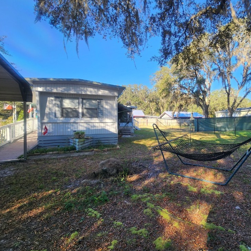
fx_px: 131
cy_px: 125
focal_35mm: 16
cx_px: 165
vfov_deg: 87.4
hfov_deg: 84.8
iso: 50
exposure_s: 1/296
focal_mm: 2.2
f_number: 2.2
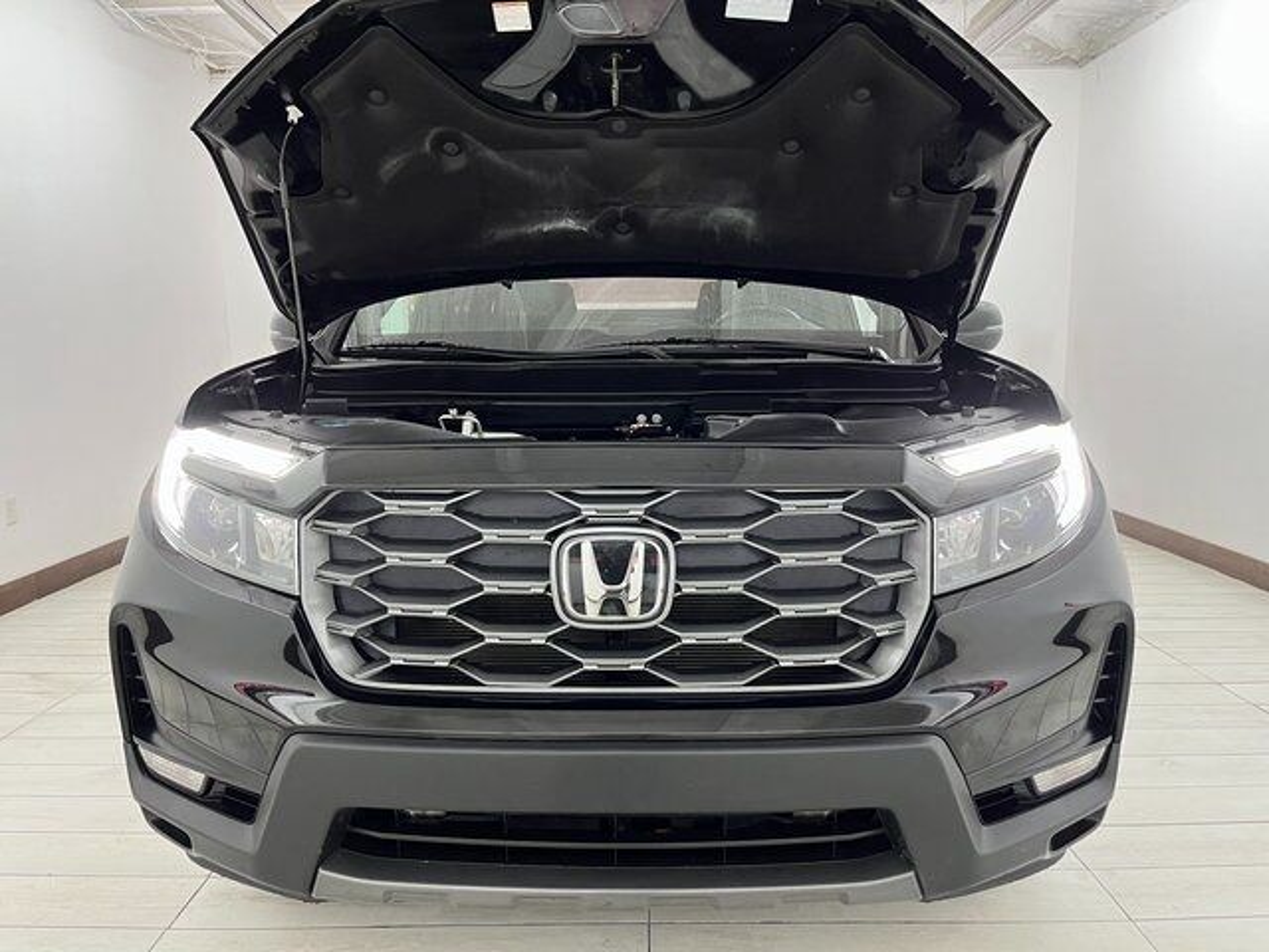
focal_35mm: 26
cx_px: 634
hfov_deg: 67.3
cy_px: 476
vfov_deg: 53.1
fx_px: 953
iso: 125
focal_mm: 5.1
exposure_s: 1/60
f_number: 1.6
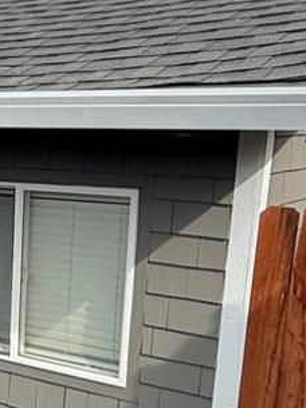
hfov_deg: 19.4
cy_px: 309
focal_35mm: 69
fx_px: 813
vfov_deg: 27.7
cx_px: -107
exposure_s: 1/1339
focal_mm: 2.22
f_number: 2.2
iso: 50
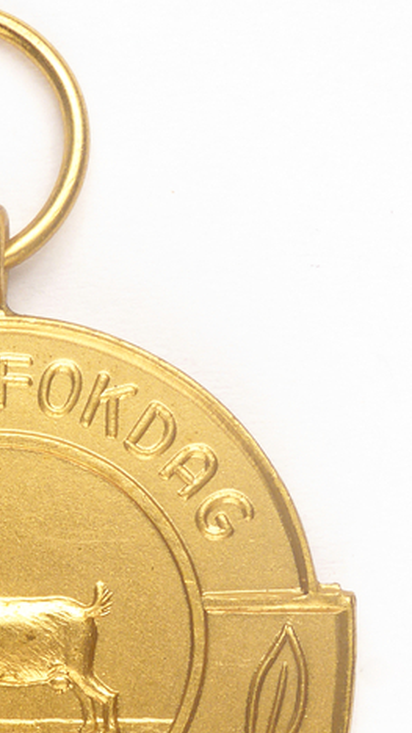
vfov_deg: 11.6
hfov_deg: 6.6
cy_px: 626
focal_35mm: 184
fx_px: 3576
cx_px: -85
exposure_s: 1/13
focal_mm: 14.1
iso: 100
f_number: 8
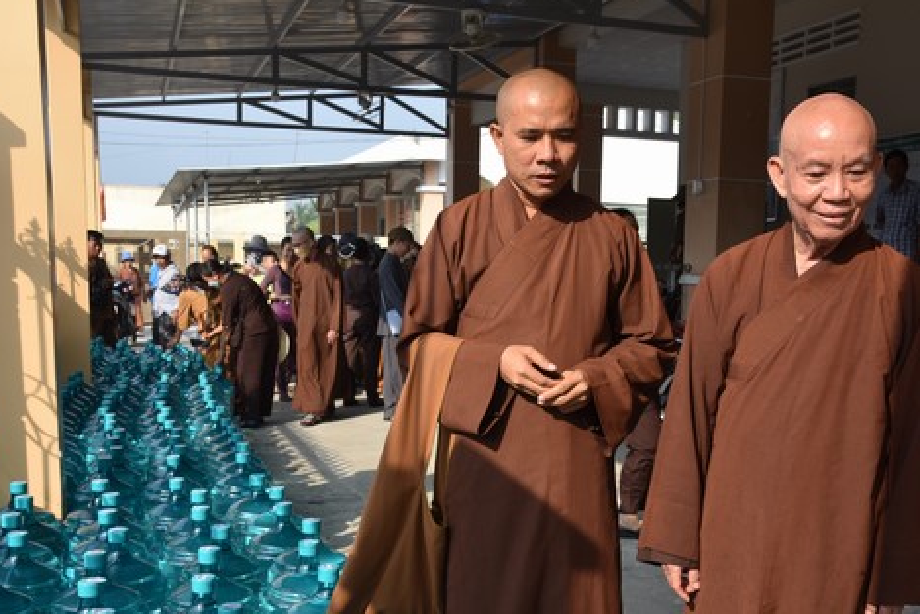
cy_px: 414
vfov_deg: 31.0
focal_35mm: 43
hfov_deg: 45.3
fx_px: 1099
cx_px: 522
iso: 250
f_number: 8
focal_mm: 31
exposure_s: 1/250
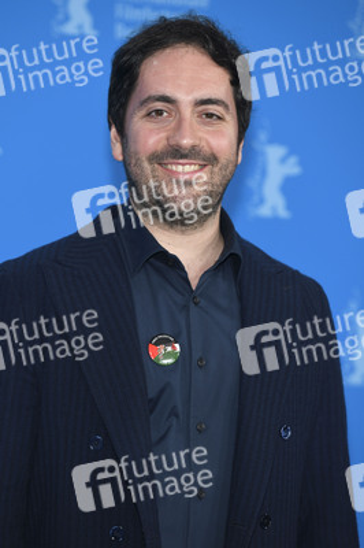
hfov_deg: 8.3
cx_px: 182
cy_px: 274
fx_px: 2507
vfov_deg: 12.5
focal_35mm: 165
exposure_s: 1/400
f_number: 4
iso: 640
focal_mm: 165
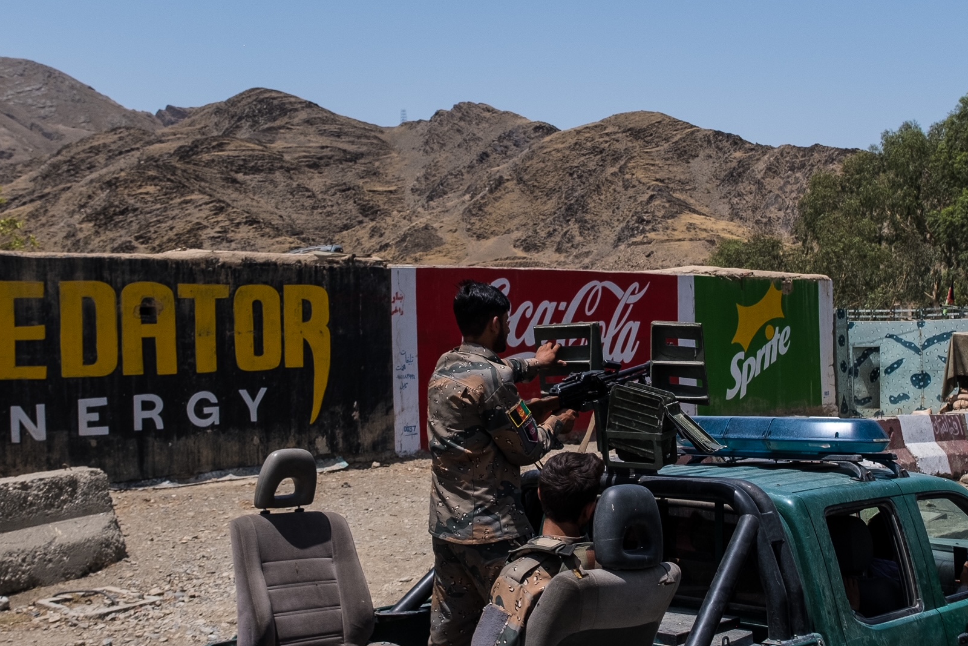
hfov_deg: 43.4
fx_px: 1210
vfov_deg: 29.9
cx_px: 573
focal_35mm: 45
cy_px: 324
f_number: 4
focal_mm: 16
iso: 200
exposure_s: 1/1000
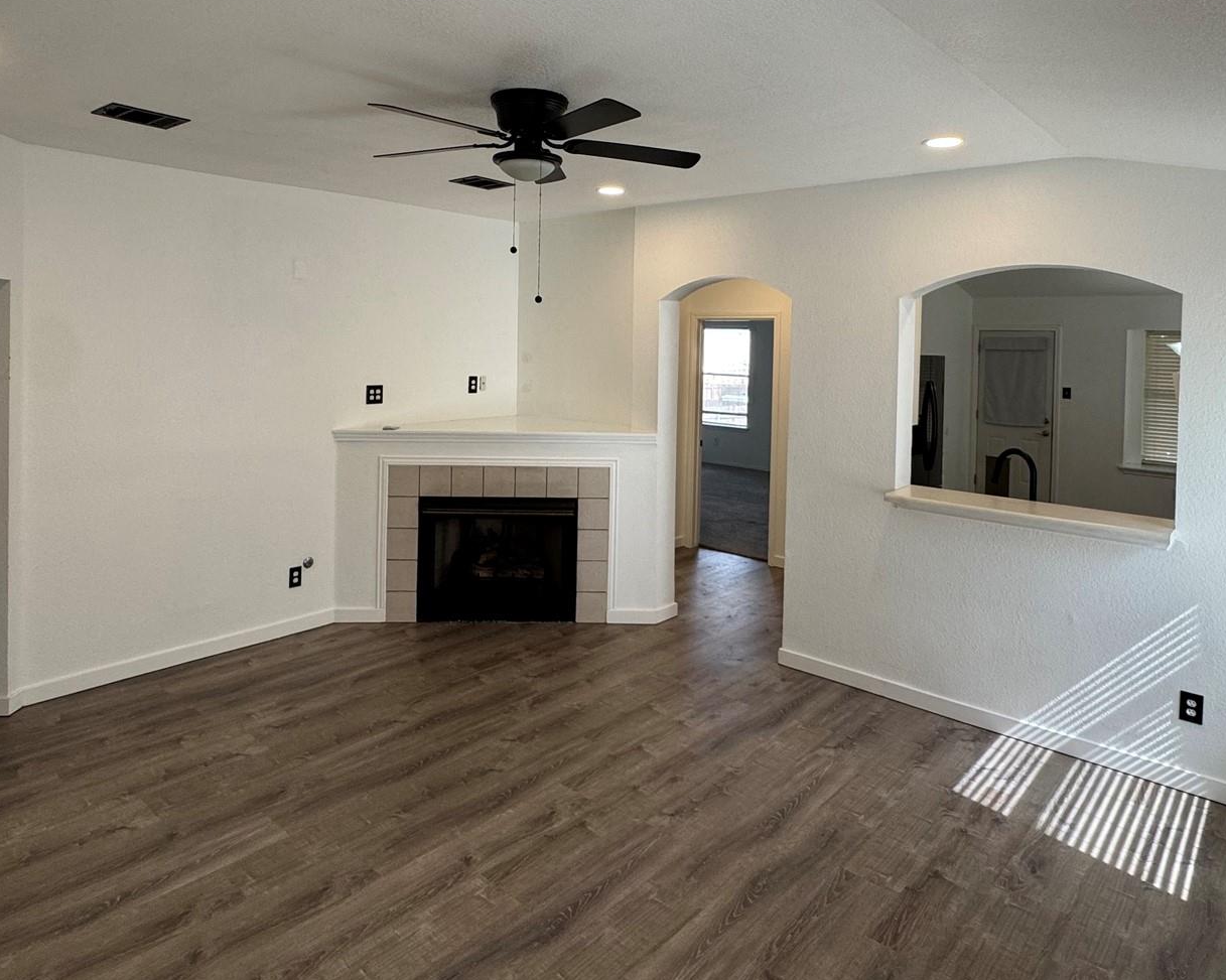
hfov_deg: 72.6
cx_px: 592
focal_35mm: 23
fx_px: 834
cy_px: 356
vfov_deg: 59.9
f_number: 2.2
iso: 125
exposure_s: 1/120
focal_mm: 2.22
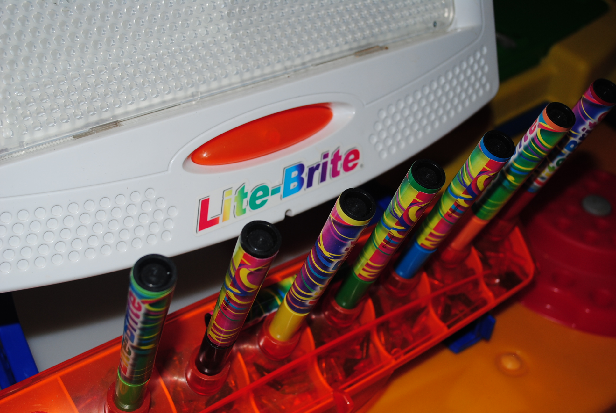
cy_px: 206
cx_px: 308
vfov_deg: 28.2
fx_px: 822
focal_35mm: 48
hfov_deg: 41.1
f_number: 4.8
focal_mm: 32
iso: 100
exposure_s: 1/40
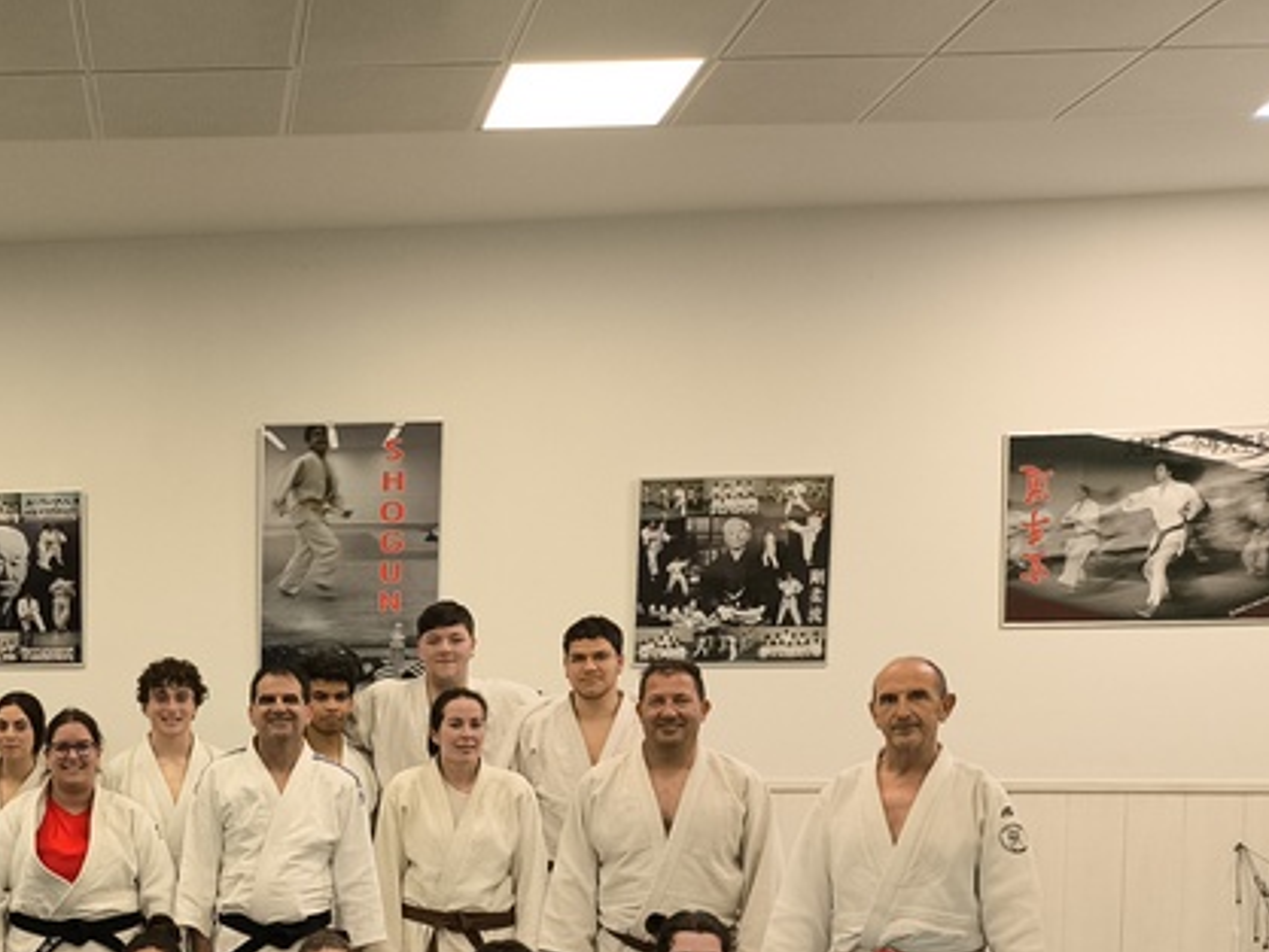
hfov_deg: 36.8
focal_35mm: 48
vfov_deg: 28.8
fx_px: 1760
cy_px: 902
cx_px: 94
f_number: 1.7
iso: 200
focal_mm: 4.71
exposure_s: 1/50
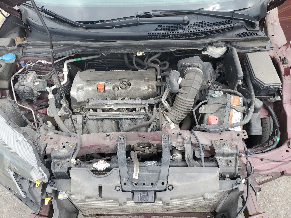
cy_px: 109
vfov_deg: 53.1
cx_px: 146
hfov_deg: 67.3
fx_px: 219
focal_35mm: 26
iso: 50
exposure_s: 1/500
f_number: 1.5
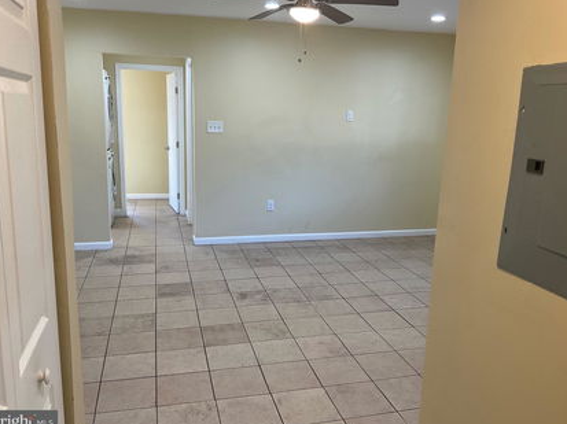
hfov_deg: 60.0
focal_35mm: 30
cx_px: 279
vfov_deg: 46.7
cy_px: 214
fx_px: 491
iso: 64
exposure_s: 1/60
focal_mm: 3
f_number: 1.8
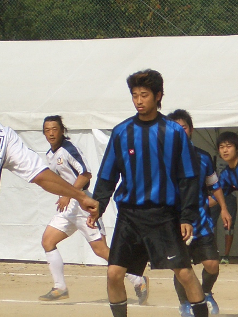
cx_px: 131
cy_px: 119
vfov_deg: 6.8
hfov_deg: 5.1
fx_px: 2667
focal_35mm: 291
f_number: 4.8
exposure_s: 1/640
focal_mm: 17.4
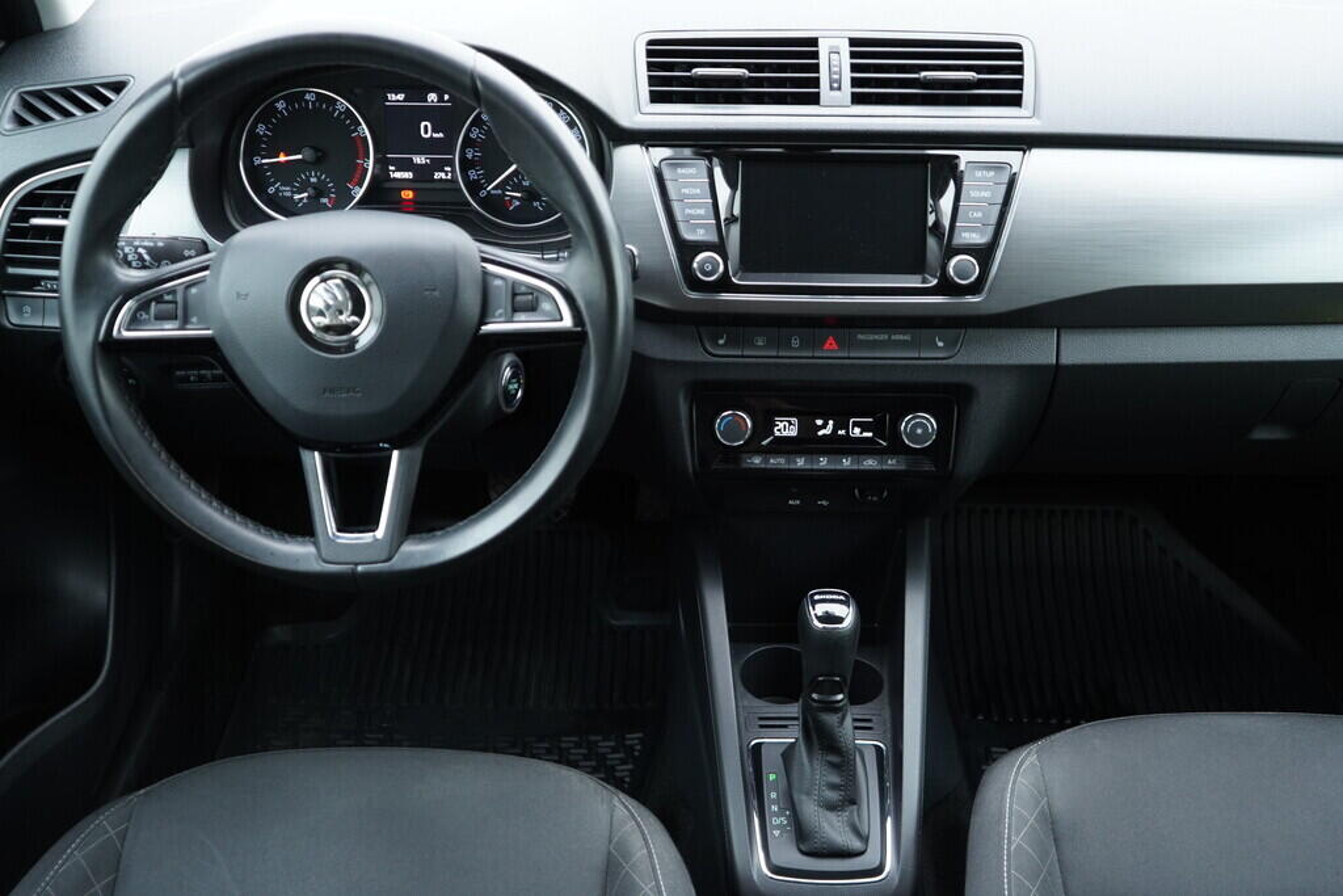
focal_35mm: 36
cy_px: 448
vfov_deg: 36.9
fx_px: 1343
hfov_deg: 53.1
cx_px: 672
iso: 400
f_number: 2.8
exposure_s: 1/40
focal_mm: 24
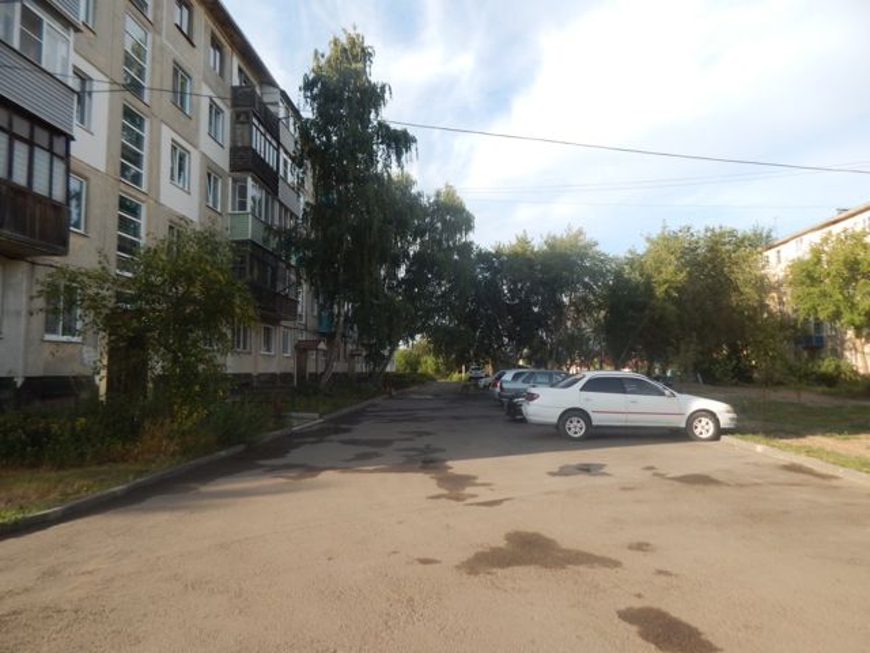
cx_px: 435
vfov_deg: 61.1
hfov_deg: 76.4
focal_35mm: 22
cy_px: 326
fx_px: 553
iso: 125
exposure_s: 1/800
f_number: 3
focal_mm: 4
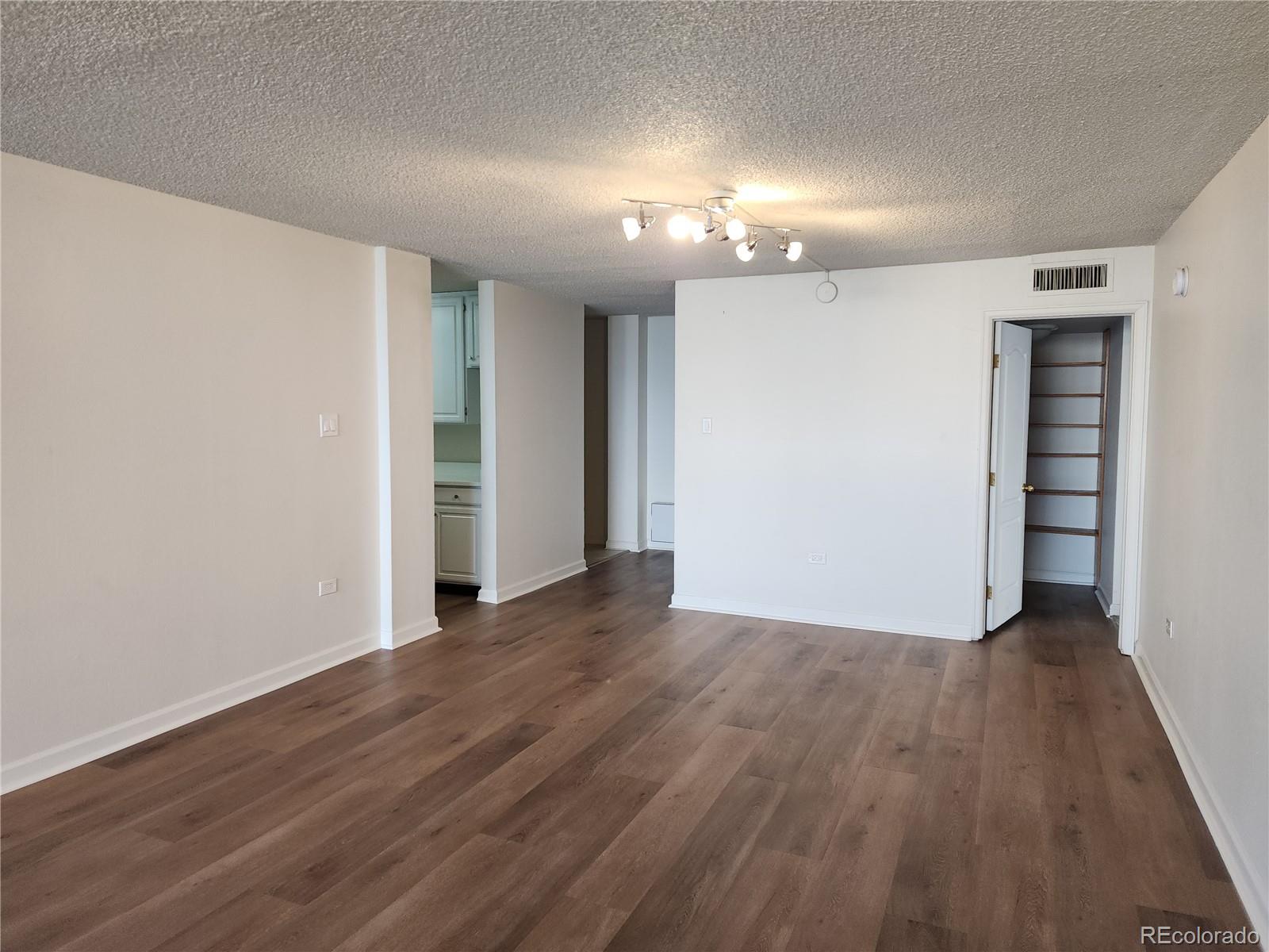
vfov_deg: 58.9
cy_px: 476
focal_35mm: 23
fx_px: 843
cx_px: 634
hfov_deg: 73.9
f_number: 1.8
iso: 80
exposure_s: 1/60
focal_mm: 6.4
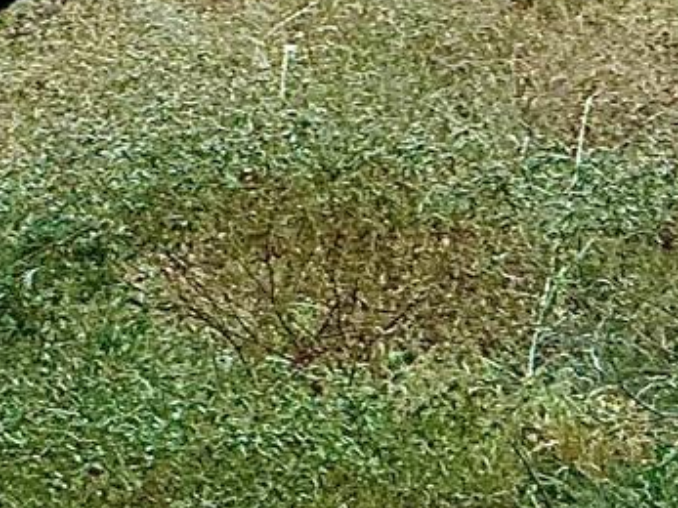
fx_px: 8909
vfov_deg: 3.2
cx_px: -268
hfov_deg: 4.3
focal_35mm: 455
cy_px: -811
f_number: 2.8
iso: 25
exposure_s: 1/121
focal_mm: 9
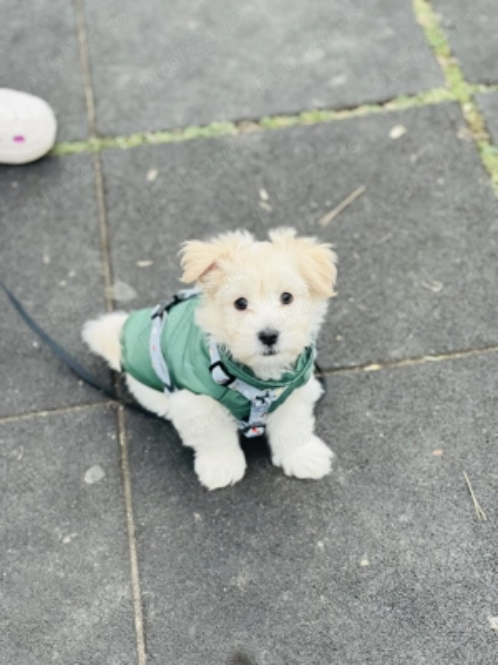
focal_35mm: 77
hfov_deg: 19.1
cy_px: 332
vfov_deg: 25.3
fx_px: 1477
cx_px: 249
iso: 200
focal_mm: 9
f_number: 2.8
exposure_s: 1/121
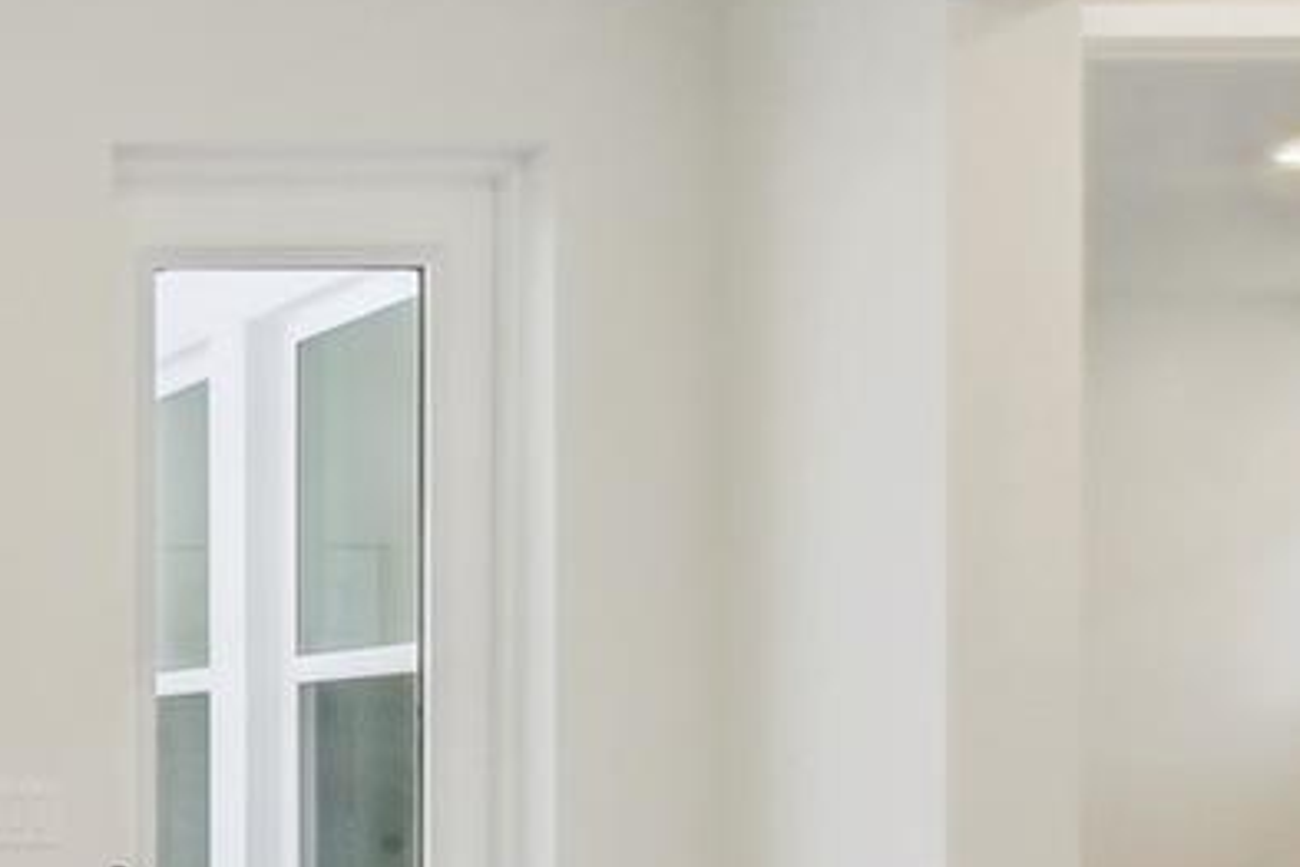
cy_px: 817
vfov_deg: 21.6
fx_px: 2203
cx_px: -668
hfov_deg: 24.9
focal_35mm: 61
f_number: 7.1
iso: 100
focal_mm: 10
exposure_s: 1/250
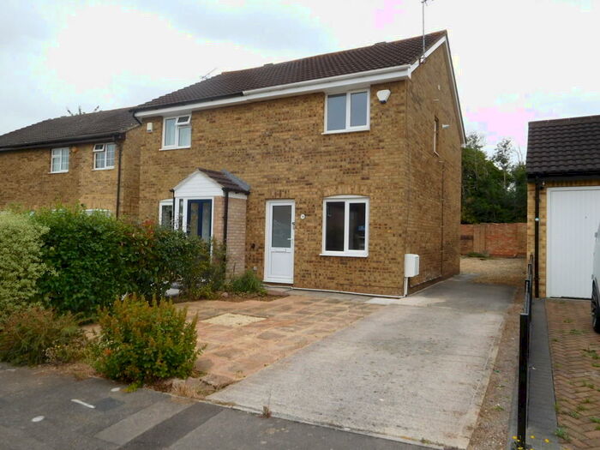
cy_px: 225
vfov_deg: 54.9
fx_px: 433
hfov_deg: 69.4
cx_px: 300
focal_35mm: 25
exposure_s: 1/640
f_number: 3.4
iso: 125
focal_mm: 4.5
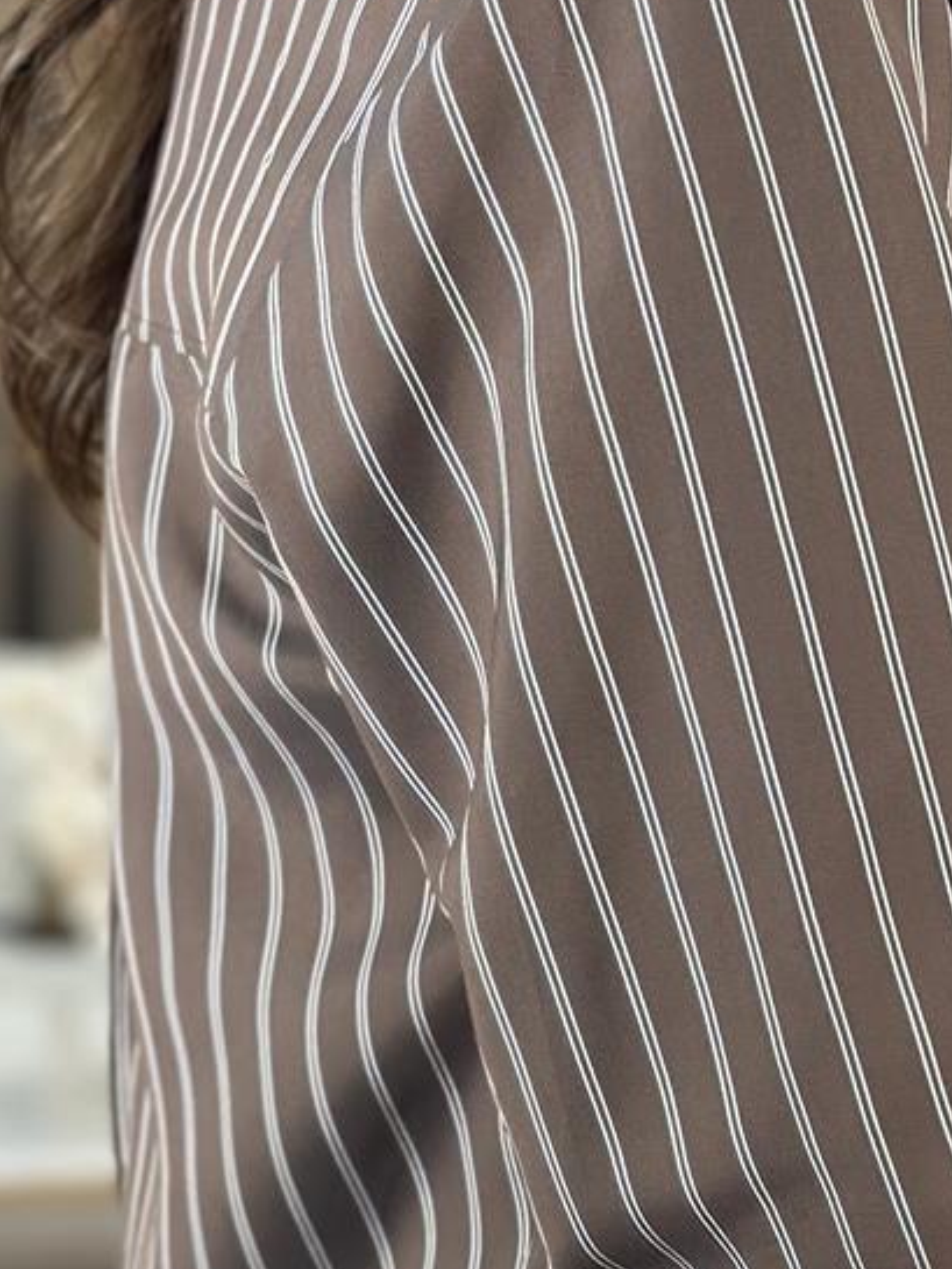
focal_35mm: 141
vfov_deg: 13.9
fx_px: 5168
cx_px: 794
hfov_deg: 10.5
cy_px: 1120
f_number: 1.78
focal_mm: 6.86
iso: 100
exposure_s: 1/141
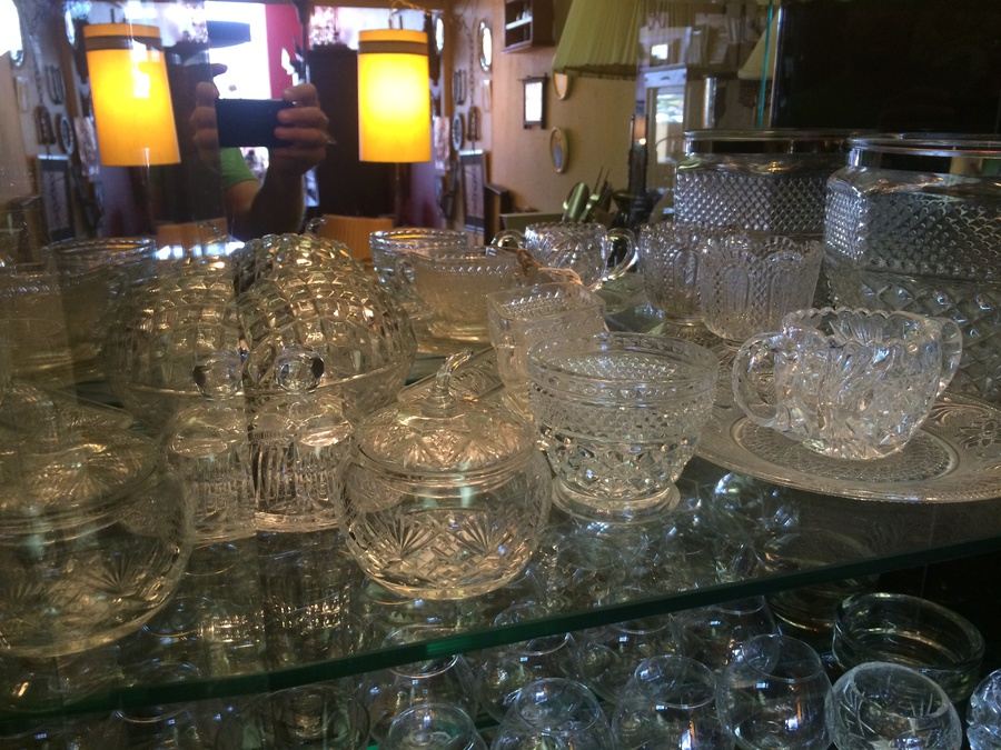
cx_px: 500
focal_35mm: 30
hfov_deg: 60.0
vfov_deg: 46.8
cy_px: 375
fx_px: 868
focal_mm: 4.12
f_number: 2.2
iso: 160
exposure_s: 1/30
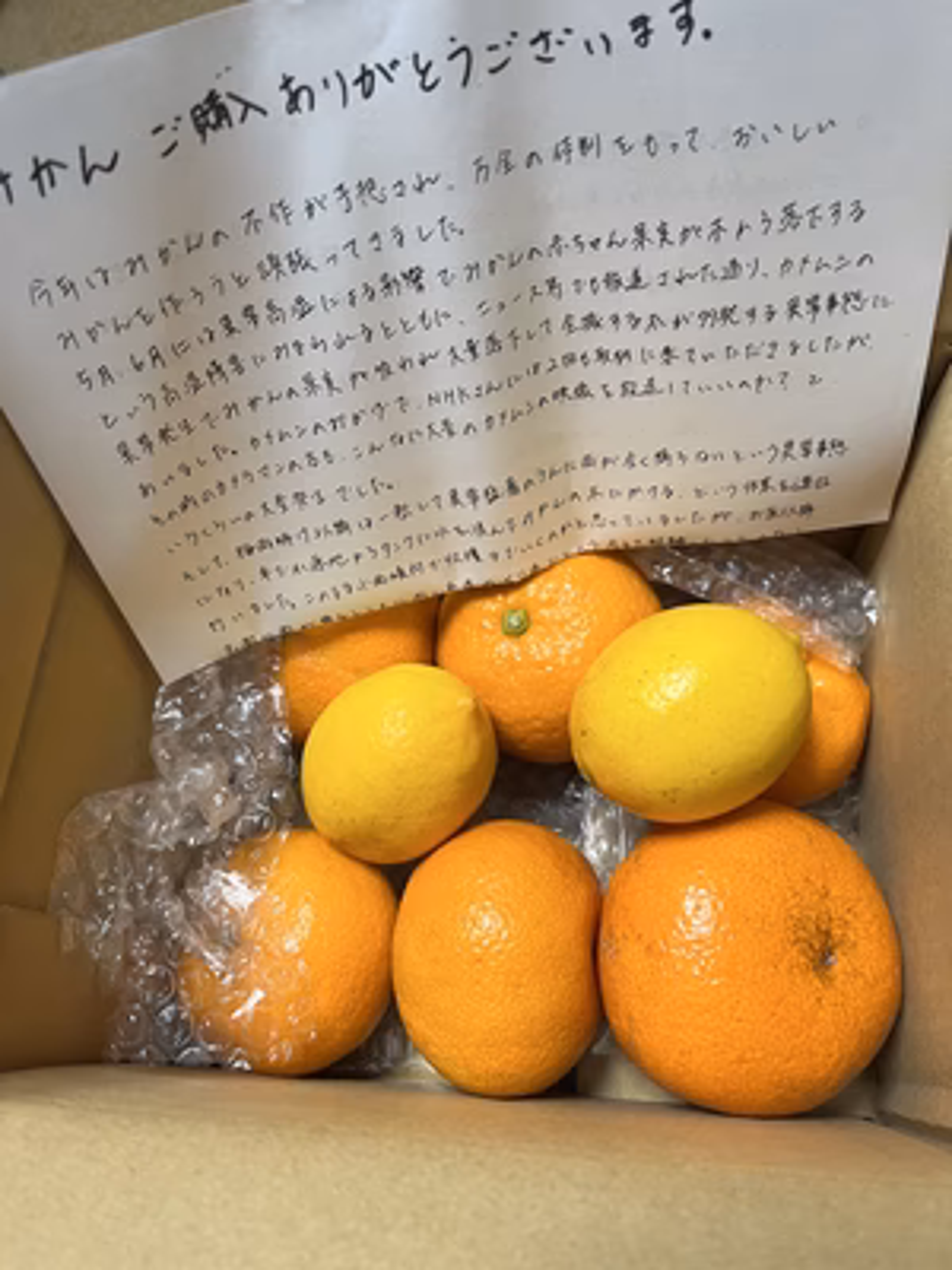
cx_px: 476
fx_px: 953
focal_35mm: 26
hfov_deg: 53.1
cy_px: 635
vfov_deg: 67.3
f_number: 1.6
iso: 100
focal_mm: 5.1
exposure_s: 1/60
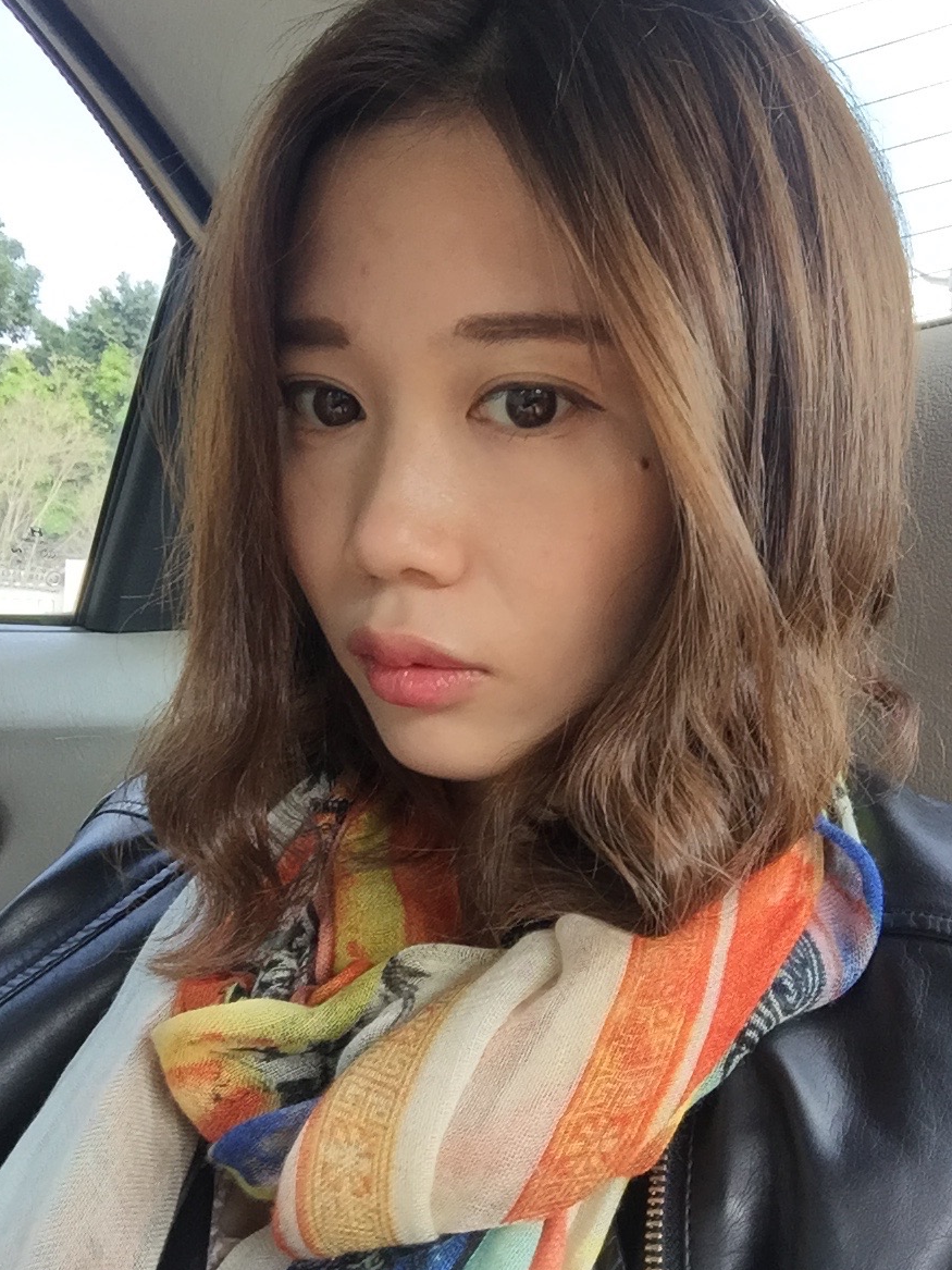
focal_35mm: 34
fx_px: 1247
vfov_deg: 54.0
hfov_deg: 41.7
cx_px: 518
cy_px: 638
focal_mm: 2.65
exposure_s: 1/100
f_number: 2.2
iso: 50
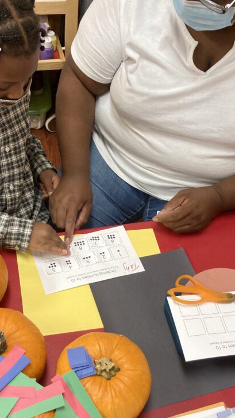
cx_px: 77
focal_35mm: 43
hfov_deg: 27.6
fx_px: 476
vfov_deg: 47.3
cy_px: 232
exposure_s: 1/60
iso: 250
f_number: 1.8
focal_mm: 3.99
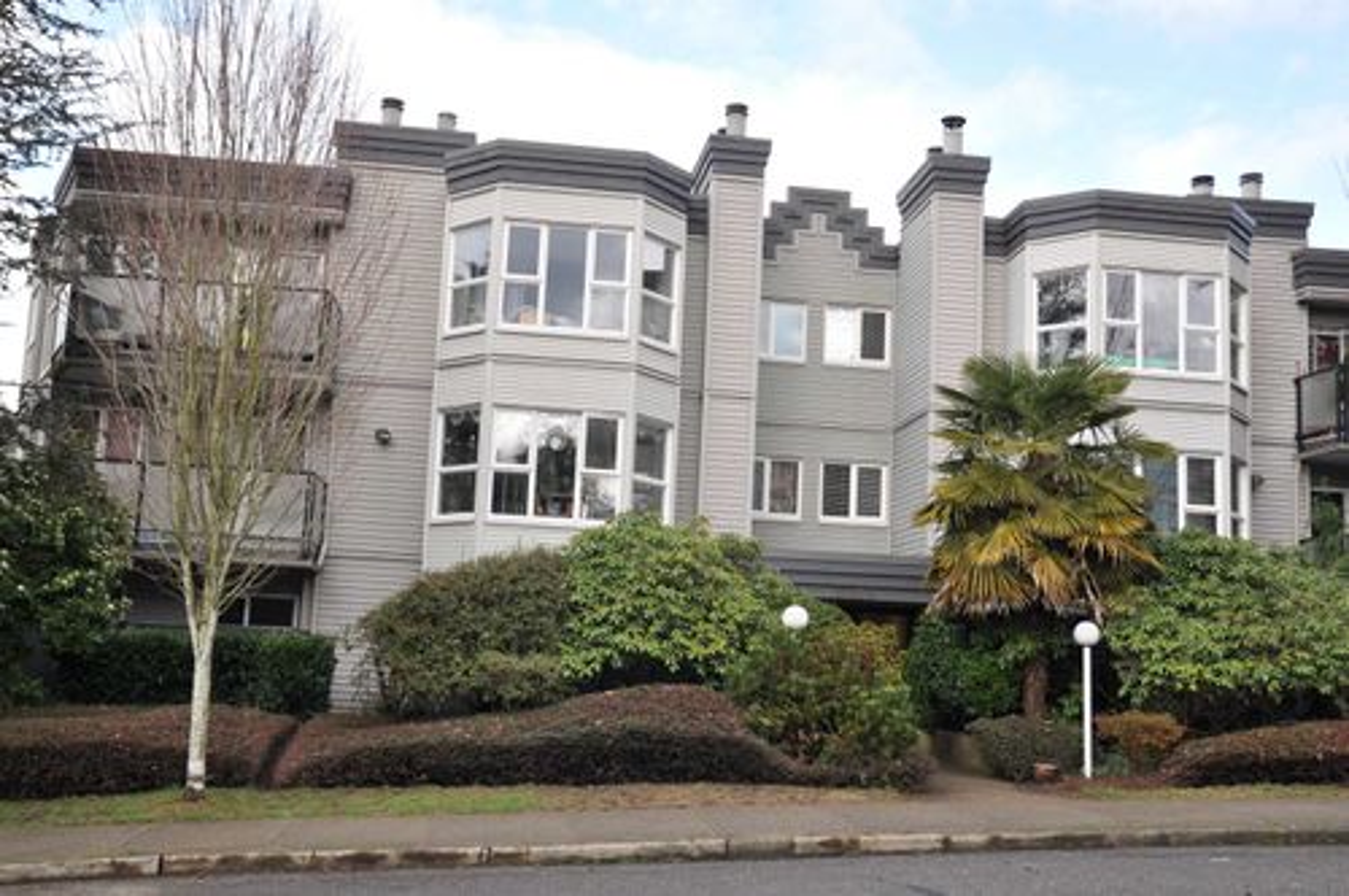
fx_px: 1460
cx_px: 674
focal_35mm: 39
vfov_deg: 34.1
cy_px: 448
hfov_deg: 49.6
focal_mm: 26
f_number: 6.3
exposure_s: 1/160
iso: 200
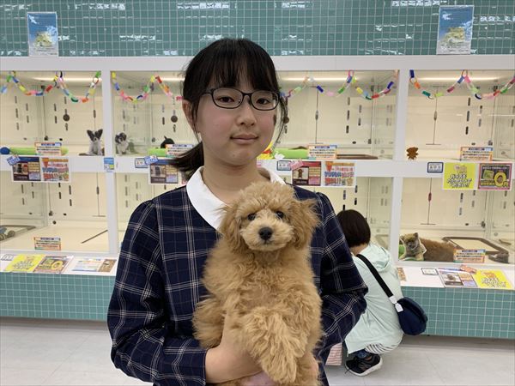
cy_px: 193
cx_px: 258
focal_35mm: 26
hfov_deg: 67.3
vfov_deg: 53.1
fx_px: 387
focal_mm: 4.25
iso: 80
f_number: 1.8
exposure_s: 1/120
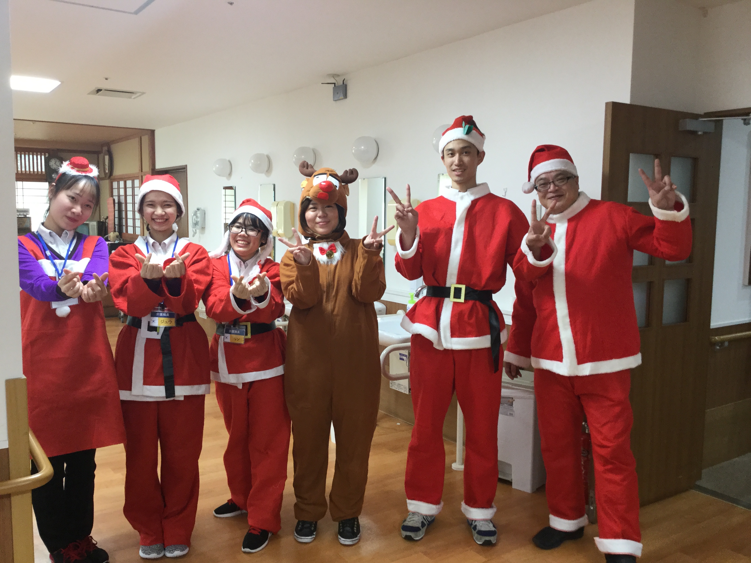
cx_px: 376
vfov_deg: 45.4
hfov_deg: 58.4
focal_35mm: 31
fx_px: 673
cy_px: 282
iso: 64
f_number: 2.4
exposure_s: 1/30
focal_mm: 3.3
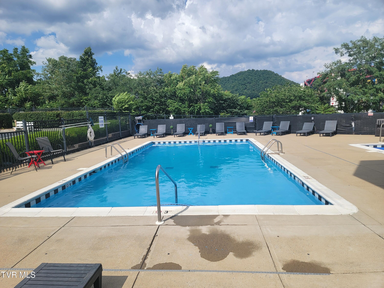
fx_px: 266
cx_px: 192
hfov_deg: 71.6
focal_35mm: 24
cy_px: 144
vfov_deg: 56.8
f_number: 1.8
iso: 16
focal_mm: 6.7
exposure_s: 1/1632
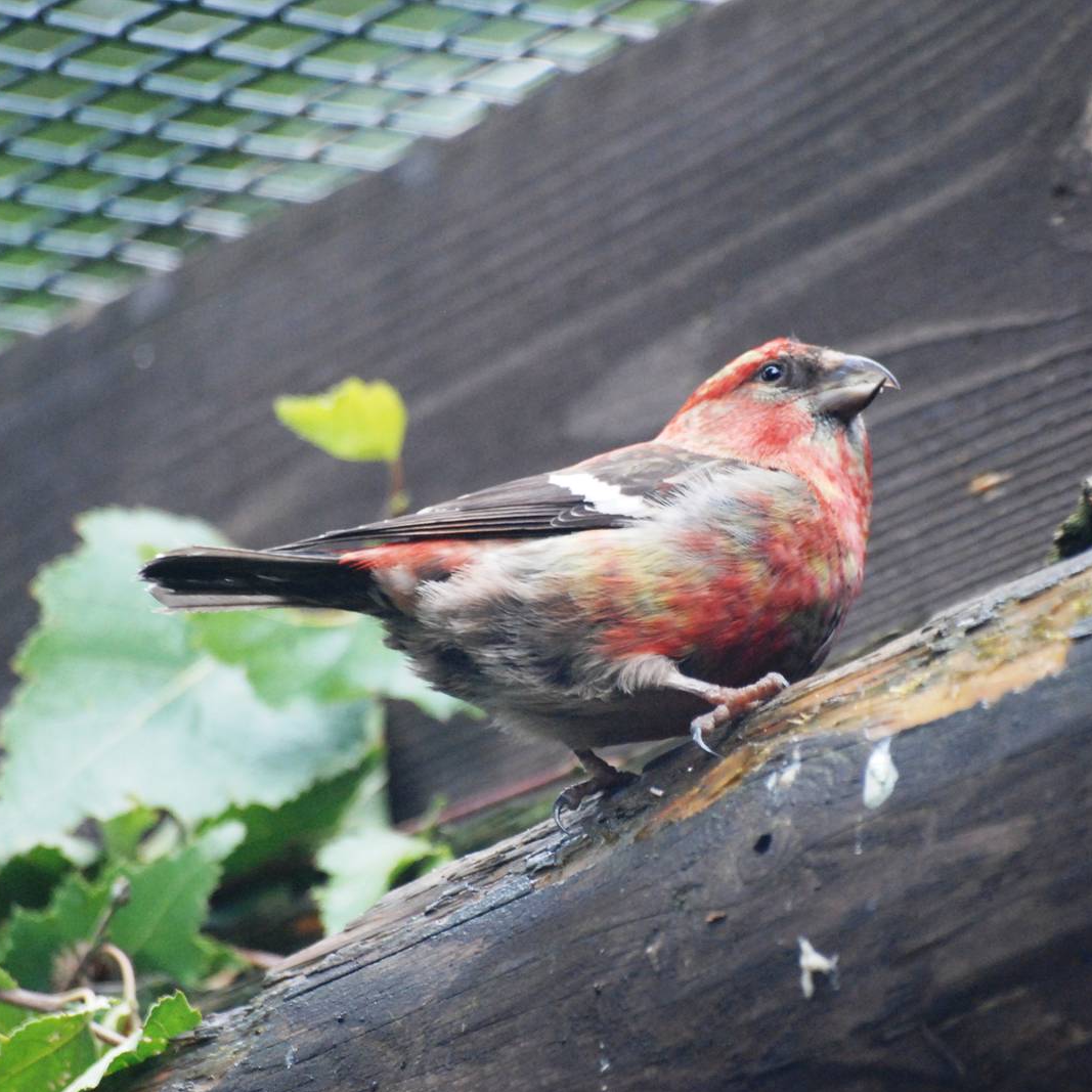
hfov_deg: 3.1
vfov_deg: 3.1
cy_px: 547
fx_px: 20486
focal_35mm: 574
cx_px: 660
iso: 1000
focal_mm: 300
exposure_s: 1/160
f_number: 5.6
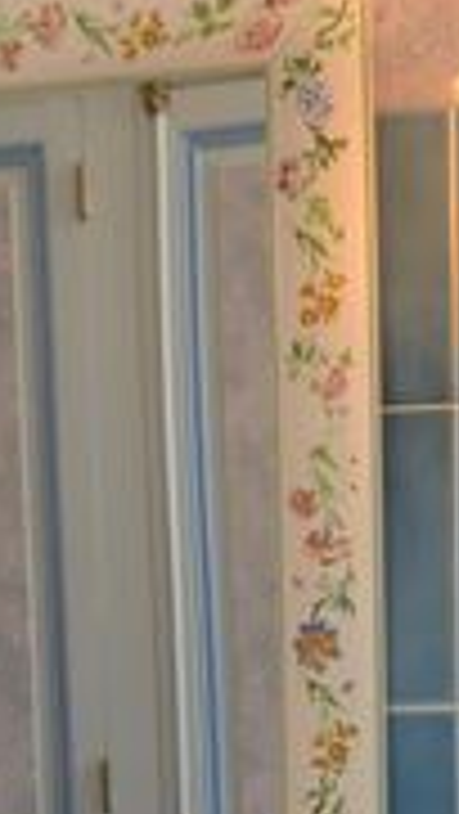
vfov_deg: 13.2
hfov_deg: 7.4
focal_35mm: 160
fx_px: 3457
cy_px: 850
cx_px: -302
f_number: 4
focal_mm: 18
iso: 400
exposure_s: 1/60
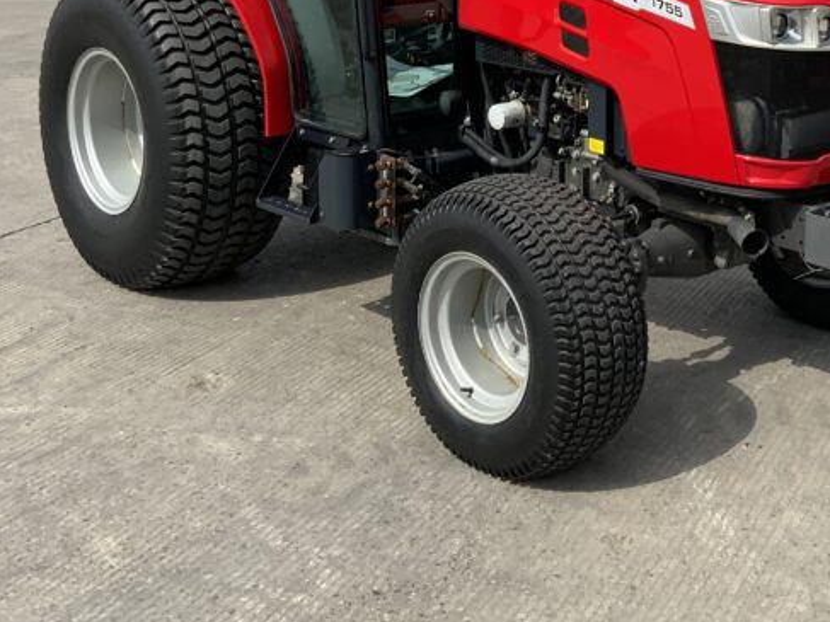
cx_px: 666
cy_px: -5
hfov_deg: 30.9
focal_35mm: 61
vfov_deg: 23.0
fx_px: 1462
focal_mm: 3
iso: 16
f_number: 1.8
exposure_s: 1/2227
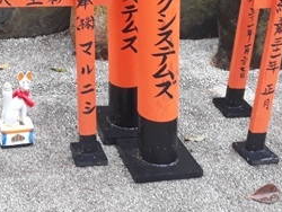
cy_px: -46
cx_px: 39
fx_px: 563
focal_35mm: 69
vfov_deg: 20.0
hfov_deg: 27.3
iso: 80
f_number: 1.7
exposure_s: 1/40
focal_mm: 3.71
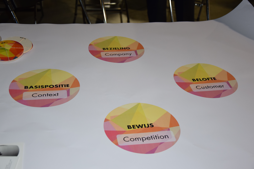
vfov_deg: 26.5
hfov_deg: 38.9
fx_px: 360
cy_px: 84
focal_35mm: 51
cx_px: 127
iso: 800
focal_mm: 34
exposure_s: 1/80
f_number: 4.2
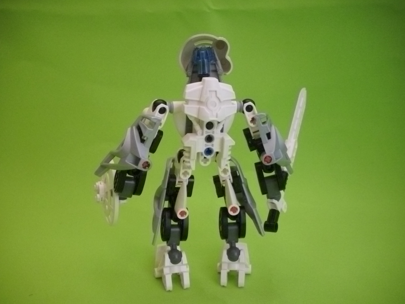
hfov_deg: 56.8
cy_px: 149
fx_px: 374
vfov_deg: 44.2
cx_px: 203
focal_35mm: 32
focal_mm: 6.2
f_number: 2.8
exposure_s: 1/15
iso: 400
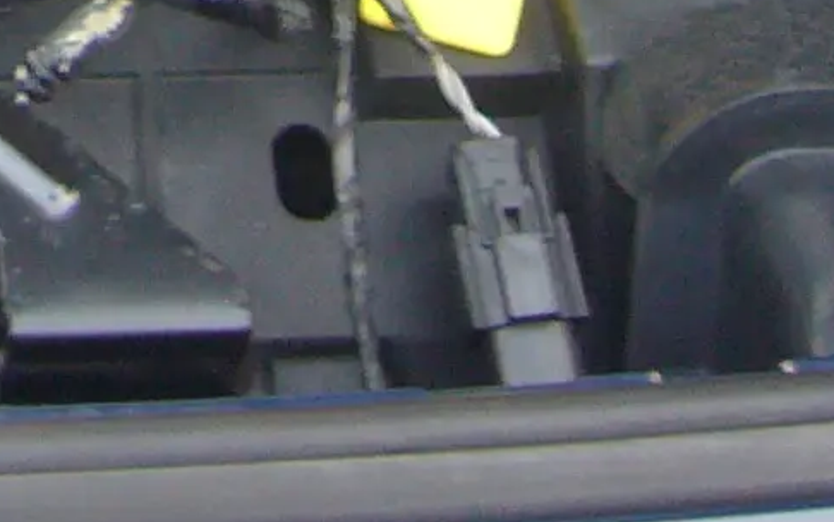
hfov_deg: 11.6
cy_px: -1054
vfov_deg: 6.9
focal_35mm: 172
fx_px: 3910
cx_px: -456
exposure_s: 1/20
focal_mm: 4.6
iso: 100
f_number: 2.8
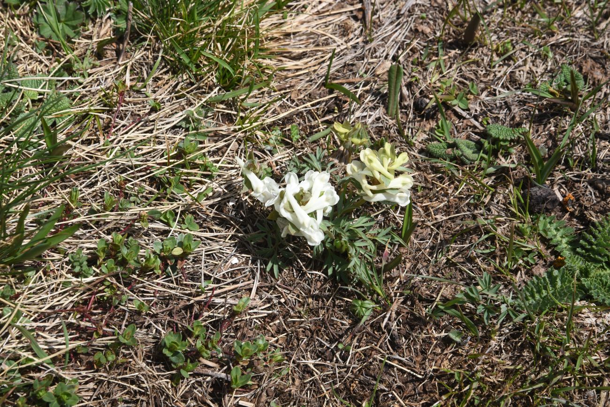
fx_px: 1220
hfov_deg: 28.1
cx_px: 305
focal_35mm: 72
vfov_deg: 18.9
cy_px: 204
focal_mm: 72
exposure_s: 1/125
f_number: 14
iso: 125
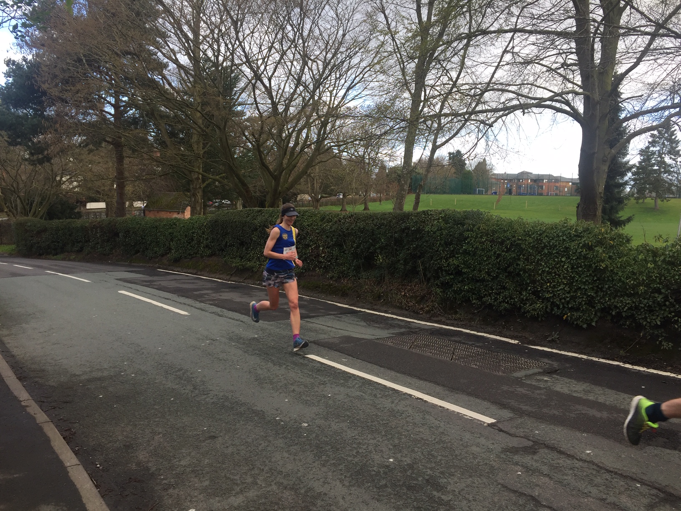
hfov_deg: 61.7
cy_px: 256
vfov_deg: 48.2
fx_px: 571
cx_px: 340
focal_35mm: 29
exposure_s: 1/327
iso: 32
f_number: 2.2
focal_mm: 4.15
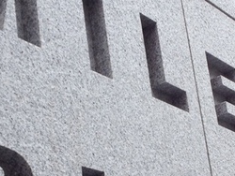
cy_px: 146
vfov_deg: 13.2
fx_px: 761
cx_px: 160
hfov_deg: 17.5
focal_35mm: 112
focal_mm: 4.28
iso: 64
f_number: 2.4
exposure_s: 1/536
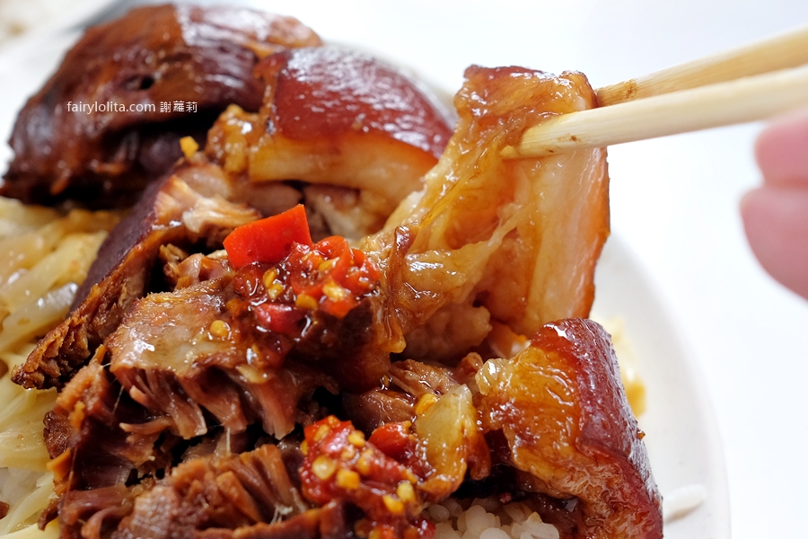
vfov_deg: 37.9
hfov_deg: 54.4
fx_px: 785
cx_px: 404
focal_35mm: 35
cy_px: 270
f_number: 3.6
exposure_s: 1/200
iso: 320
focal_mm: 23
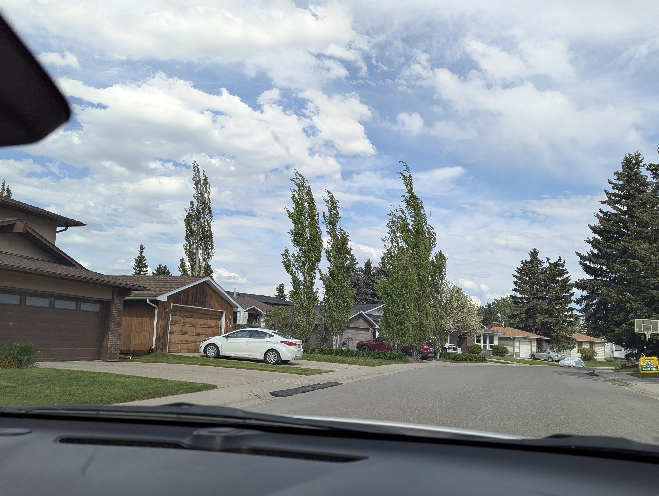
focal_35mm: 31
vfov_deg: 45.5
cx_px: 379
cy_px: 276
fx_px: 591
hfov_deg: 58.0
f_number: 1.85
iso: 60
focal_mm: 6.81
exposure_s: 1/2058
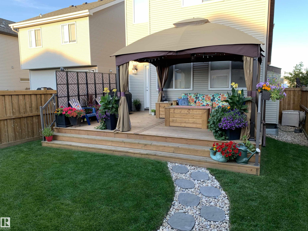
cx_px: 154
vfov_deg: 53.1
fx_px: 231
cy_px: 116
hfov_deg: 67.3
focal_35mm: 26
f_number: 1.8
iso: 32
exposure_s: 1/122
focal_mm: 4.25
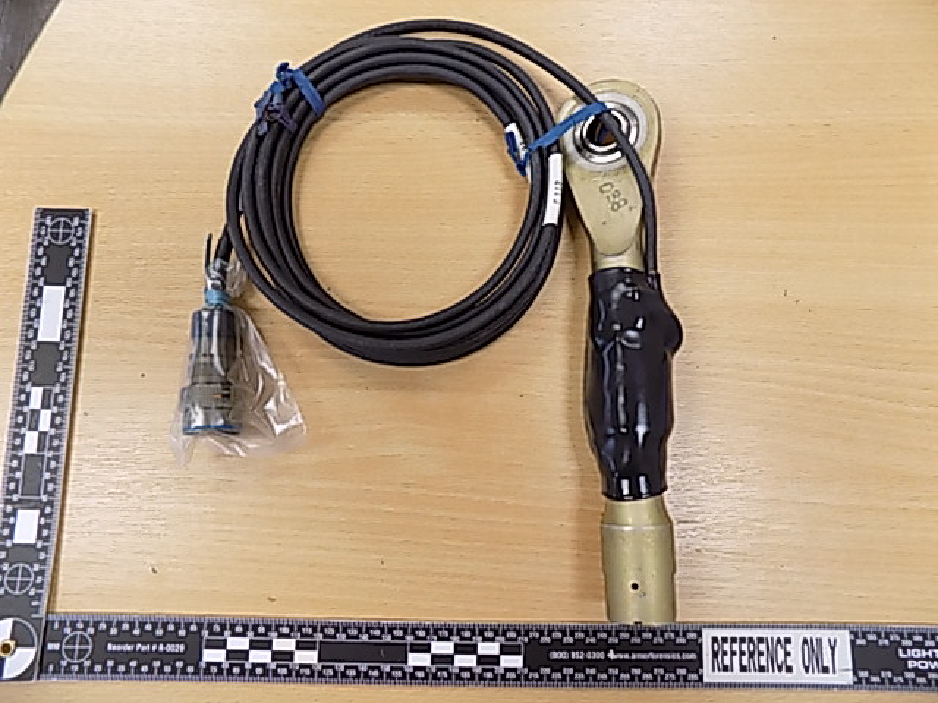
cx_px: 469
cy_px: 352
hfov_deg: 73.9
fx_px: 623
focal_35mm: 23
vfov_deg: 58.9
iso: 180
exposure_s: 1/30
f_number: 3.1
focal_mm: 4
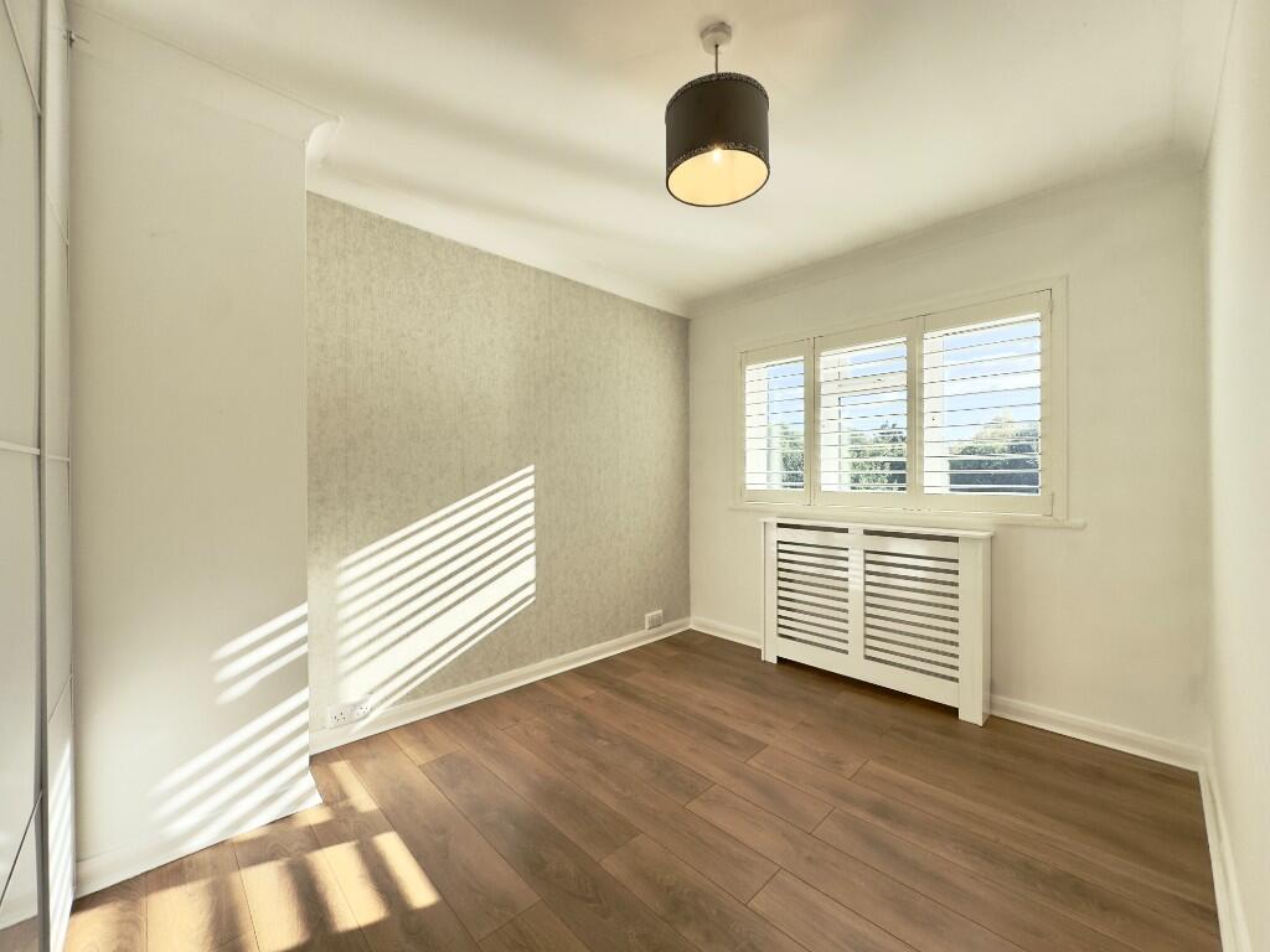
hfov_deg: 102.1
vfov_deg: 85.7
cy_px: 476
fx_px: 514
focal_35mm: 14
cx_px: 635
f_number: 2.2
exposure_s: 1/591
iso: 40
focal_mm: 2.22
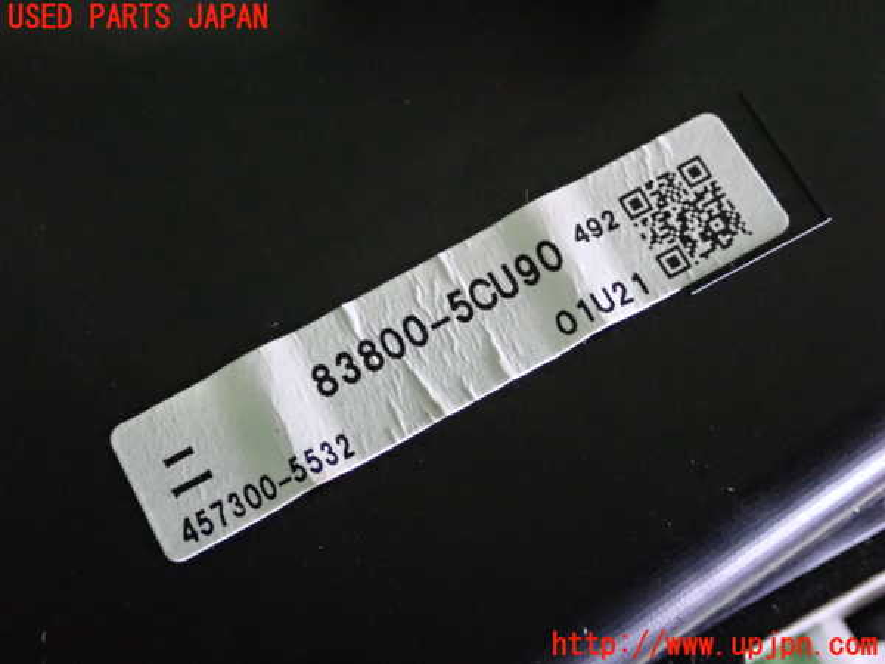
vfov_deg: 27.0
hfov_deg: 35.5
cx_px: 442
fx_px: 1381
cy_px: 332
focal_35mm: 54
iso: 4000
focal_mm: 9.65
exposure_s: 1/50
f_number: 3.3
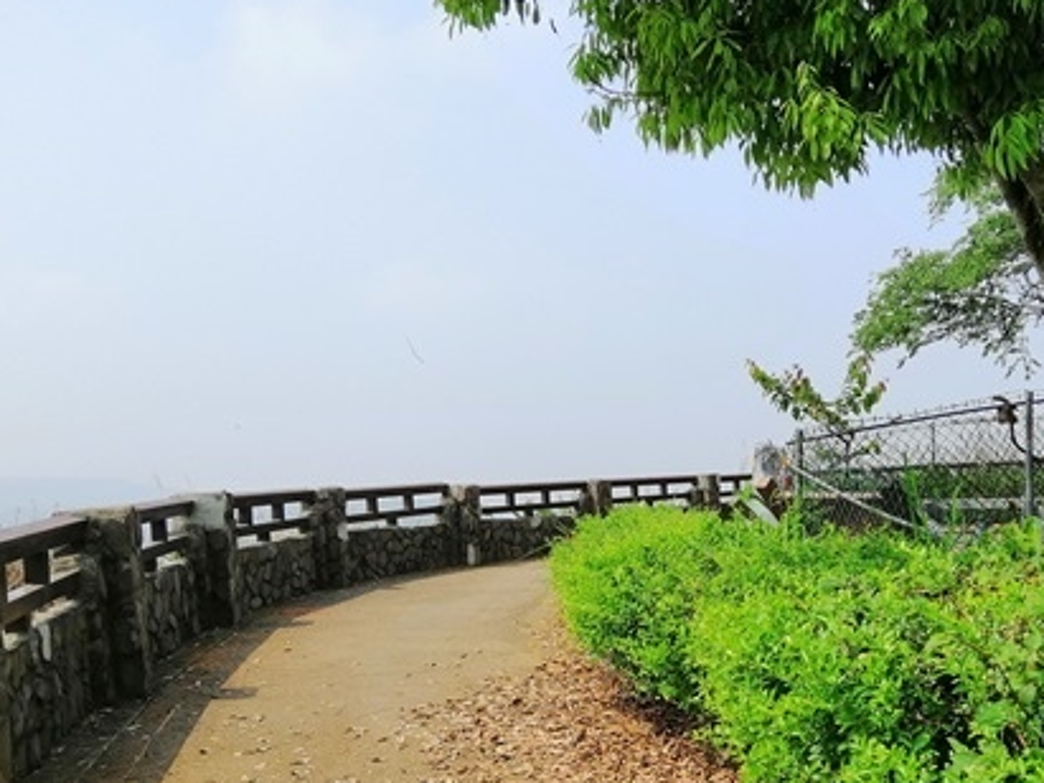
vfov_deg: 37.2
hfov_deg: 48.3
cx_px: 678
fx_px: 1146
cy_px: 539
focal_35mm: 38
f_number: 2.2
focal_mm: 3.81
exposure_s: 1/1057
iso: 50
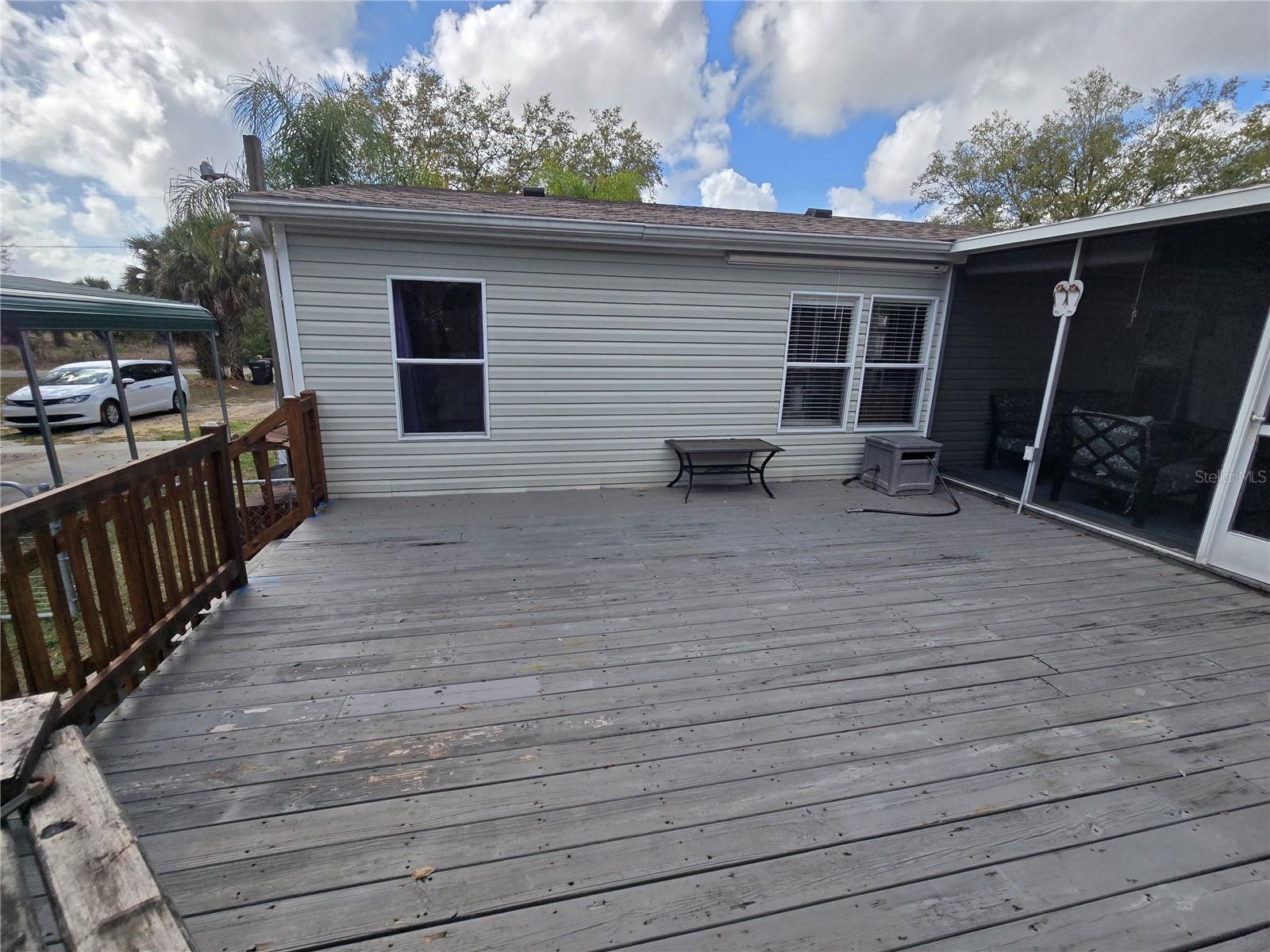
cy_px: 476
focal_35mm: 13
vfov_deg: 89.9
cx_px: 635
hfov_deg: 106.2
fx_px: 477
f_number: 2.2
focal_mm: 2.2
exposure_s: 1/1584
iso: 50
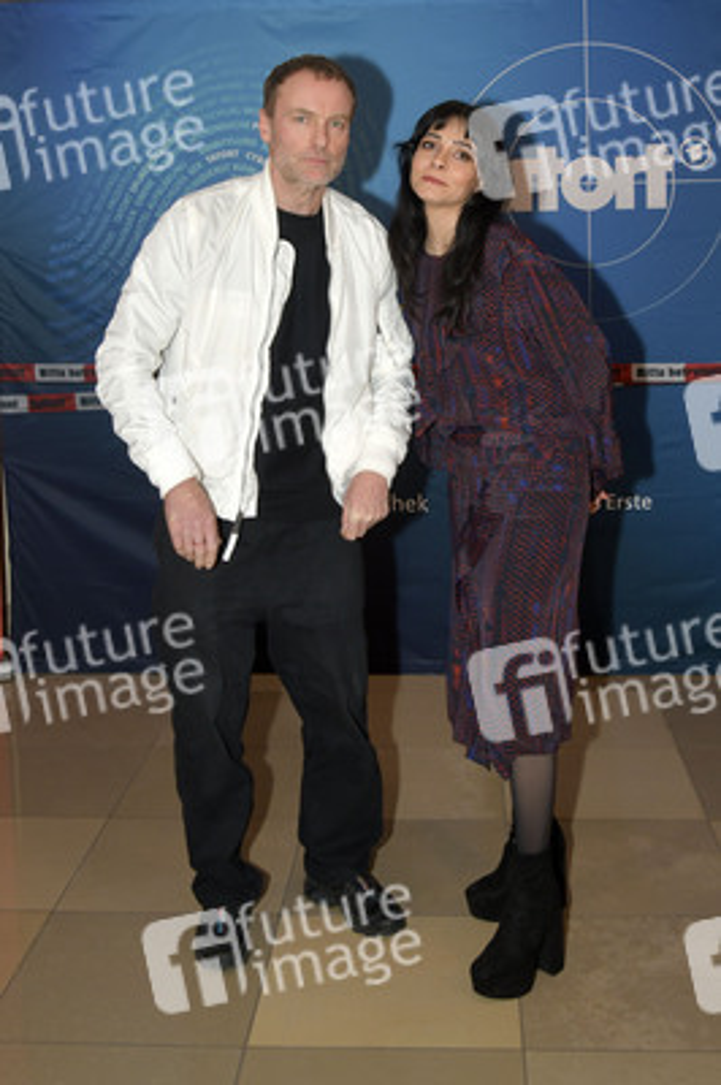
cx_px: 360
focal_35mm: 30
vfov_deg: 62.0
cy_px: 542
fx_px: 903
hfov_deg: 43.5
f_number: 5.6
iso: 640
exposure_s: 1/200
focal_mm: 30
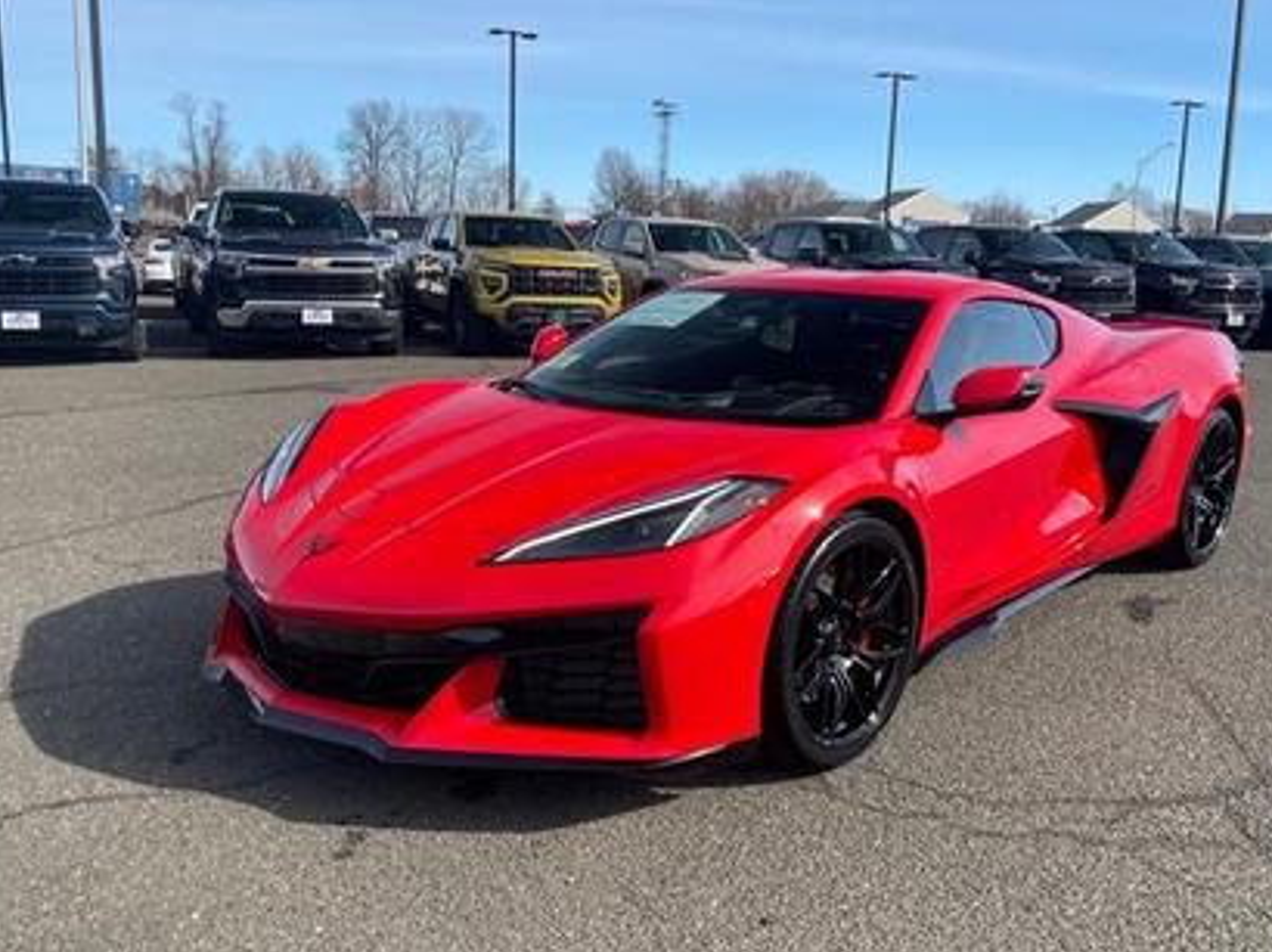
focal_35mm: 32
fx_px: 1175
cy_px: 509
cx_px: 701
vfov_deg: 44.1
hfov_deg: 56.7
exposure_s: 1/988
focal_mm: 4.2
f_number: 1.6
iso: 32
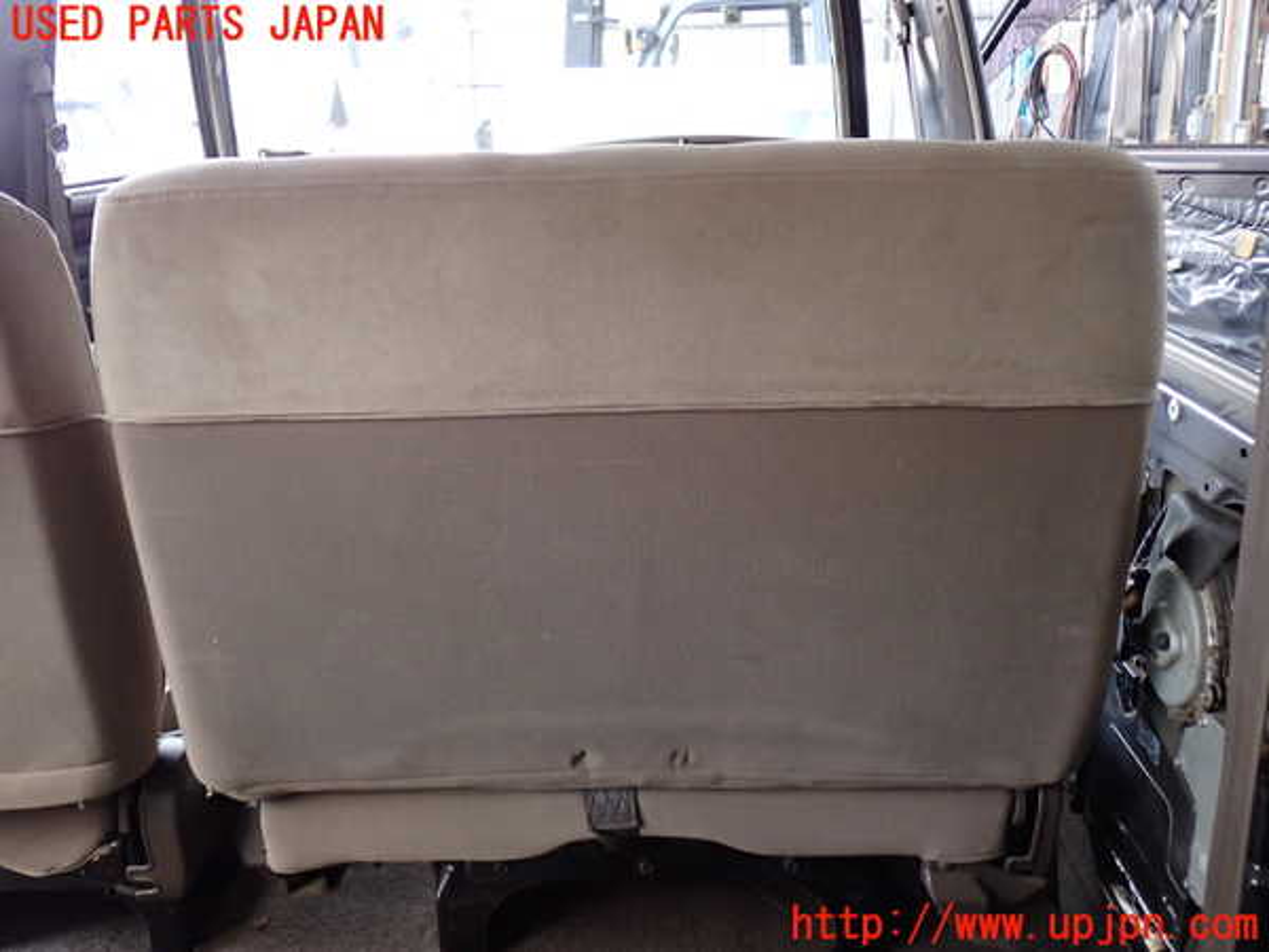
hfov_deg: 51.4
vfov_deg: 39.7
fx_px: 1320
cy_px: 476
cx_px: 634
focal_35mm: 36
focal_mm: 6.37
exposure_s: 1/40
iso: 400
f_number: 2.5
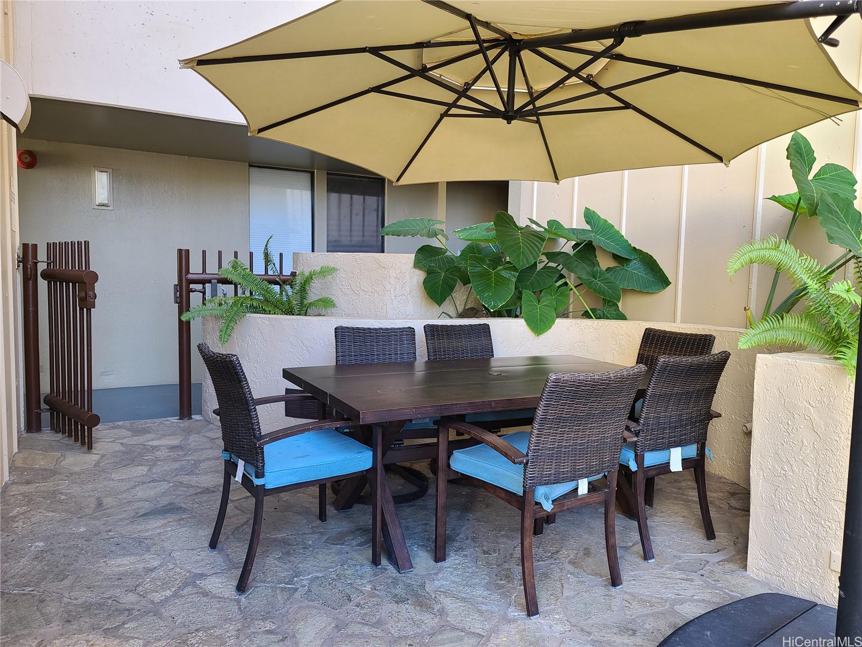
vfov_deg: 54.9
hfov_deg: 69.4
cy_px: 324
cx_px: 431
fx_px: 623
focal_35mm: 25
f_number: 1.8
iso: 64
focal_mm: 7
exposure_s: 1/59
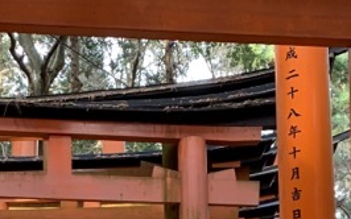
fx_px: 794
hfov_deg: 24.5
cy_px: 435
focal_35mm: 83
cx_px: 70
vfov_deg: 13.5
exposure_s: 1/60
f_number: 1.8
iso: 100
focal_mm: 4.25
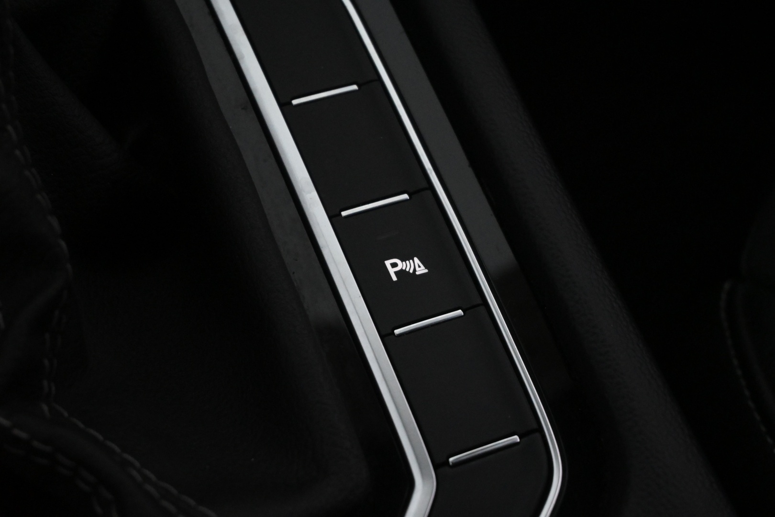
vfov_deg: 18.2
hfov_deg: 27.0
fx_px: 1614
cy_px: 258
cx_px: 388
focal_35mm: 75
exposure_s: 1/80
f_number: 6.3
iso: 5000
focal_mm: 50
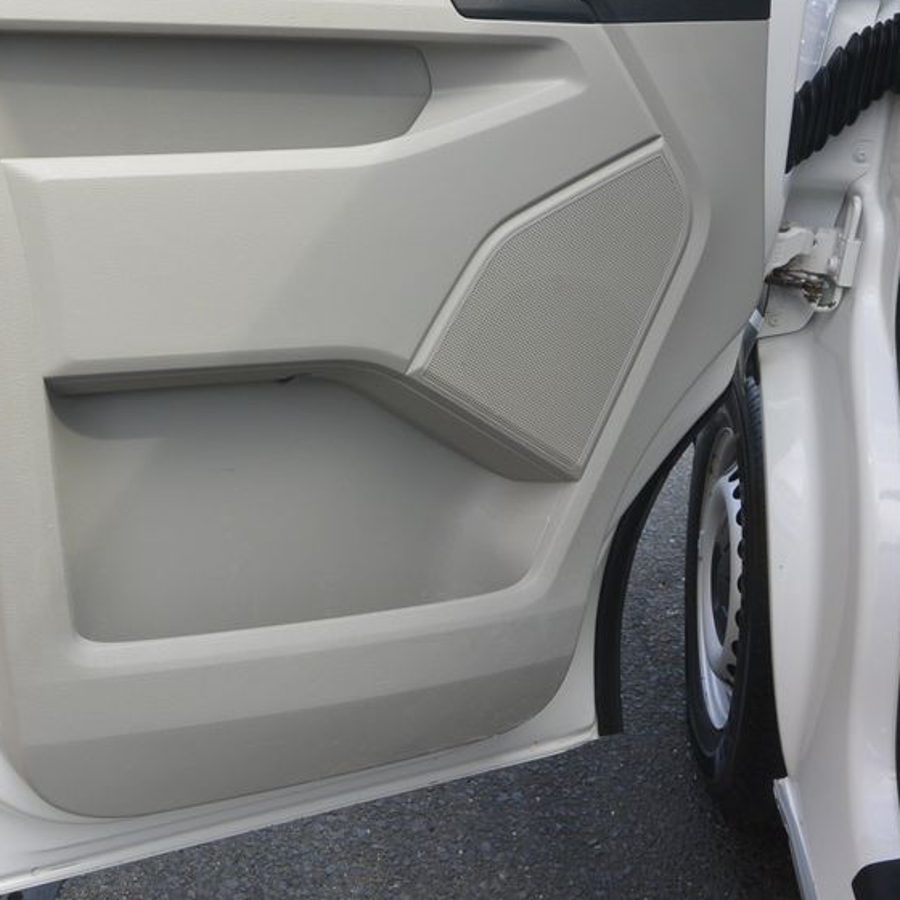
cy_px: 383
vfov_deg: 39.9
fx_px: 1235
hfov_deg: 39.9
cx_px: 376
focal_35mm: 42
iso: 160
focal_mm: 10
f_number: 3.5
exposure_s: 1/320
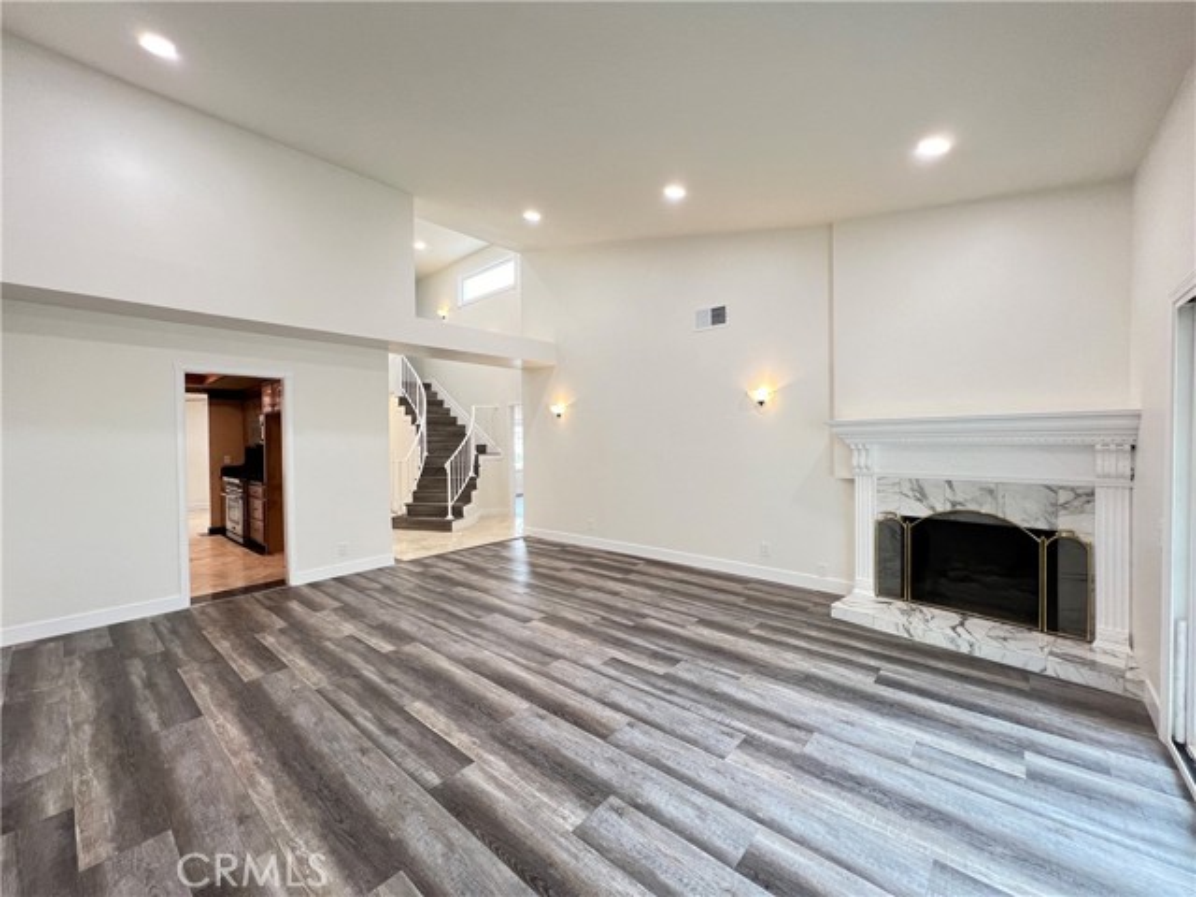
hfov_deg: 106.2
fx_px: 449
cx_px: 598
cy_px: 448
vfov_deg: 89.9
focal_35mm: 13
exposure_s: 1/60
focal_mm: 1.57
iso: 250
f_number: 1.8
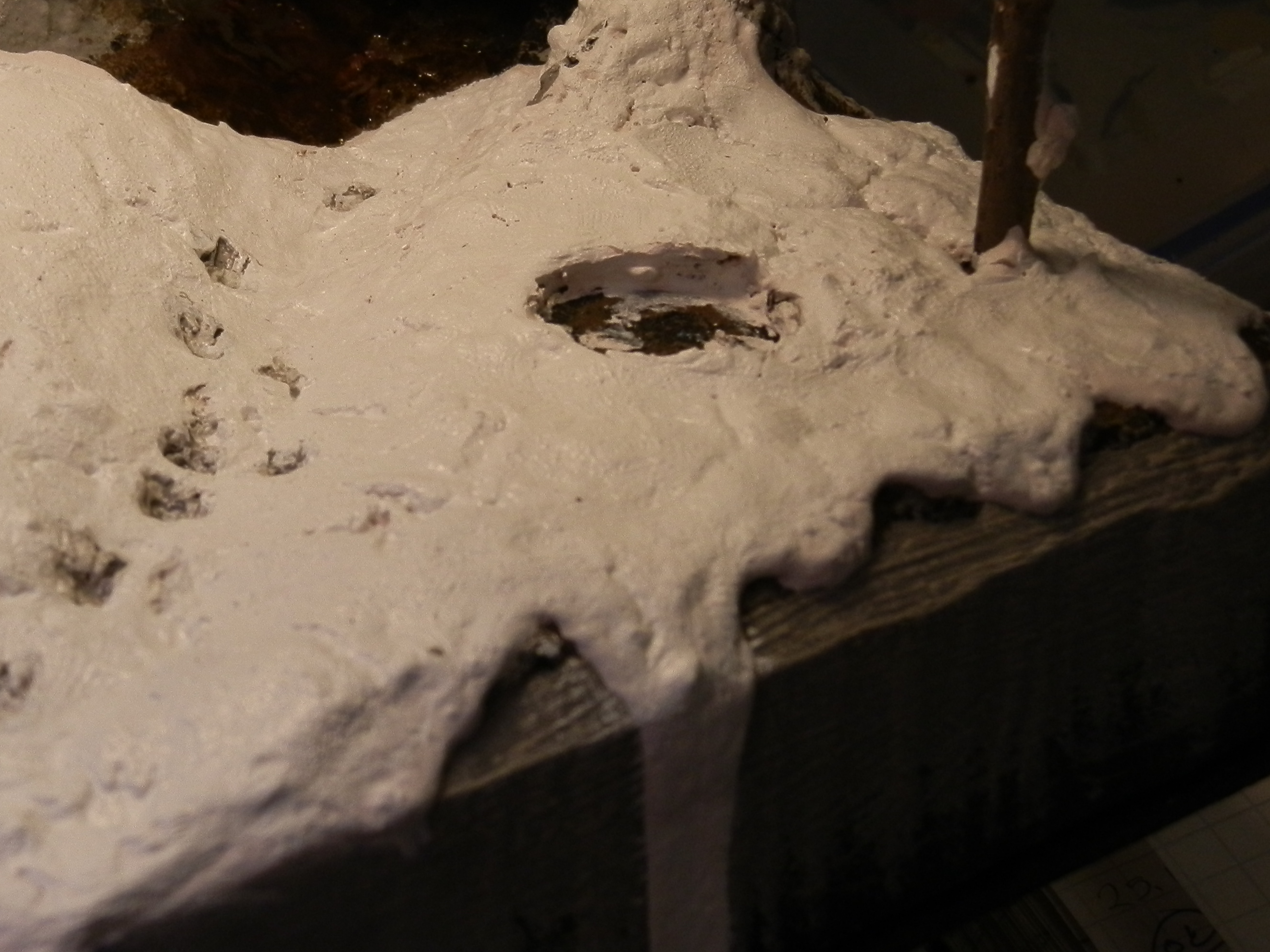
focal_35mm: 86
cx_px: 322
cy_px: 311
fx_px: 3155
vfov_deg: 17.1
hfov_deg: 22.6
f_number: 3.6
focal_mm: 9.58
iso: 80
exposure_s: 1/80
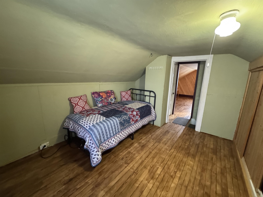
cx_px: 132
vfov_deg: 85.7
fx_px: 106
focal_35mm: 14
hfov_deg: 102.1
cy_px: 98
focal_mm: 2.22
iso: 1250
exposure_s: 1/60
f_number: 2.2
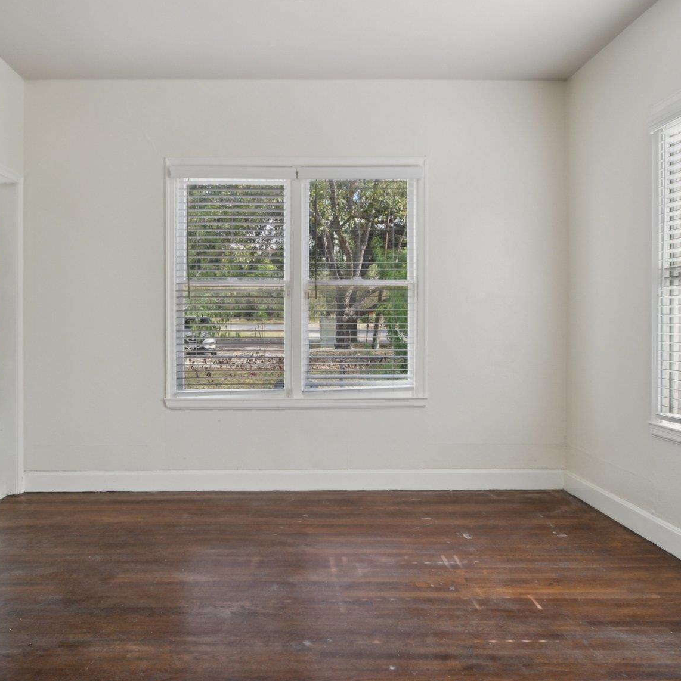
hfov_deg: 51.0
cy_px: 290
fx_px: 712
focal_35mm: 32
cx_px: 299
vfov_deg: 50.9
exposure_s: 1/160
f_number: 8
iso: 400
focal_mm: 14
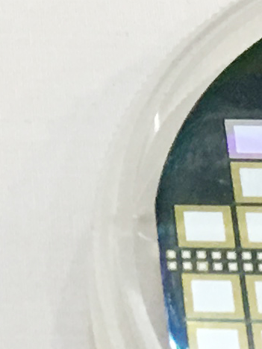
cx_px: -260
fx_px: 2523
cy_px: -224
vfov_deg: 7.7
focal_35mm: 250
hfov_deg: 5.8
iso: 40
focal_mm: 4.15
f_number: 2.2
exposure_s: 1/30
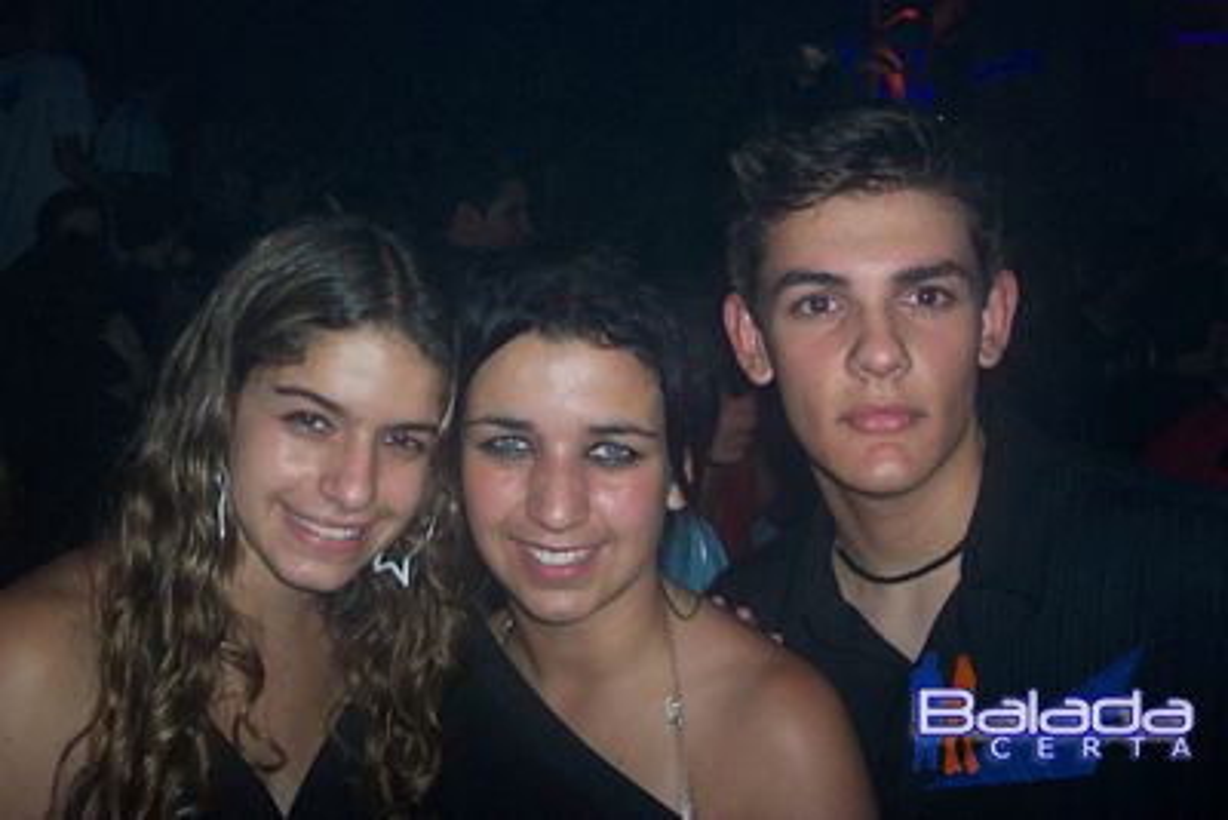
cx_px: 614
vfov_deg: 35.1
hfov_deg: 50.7
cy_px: 410
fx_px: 1297
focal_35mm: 38
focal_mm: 8
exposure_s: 1/30
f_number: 2.8
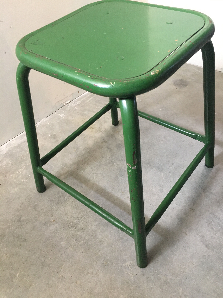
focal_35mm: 29
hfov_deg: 48.2
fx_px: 249
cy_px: 149
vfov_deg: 61.7
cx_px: 112
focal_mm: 4.15
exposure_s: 1/33
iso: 250
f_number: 2.2
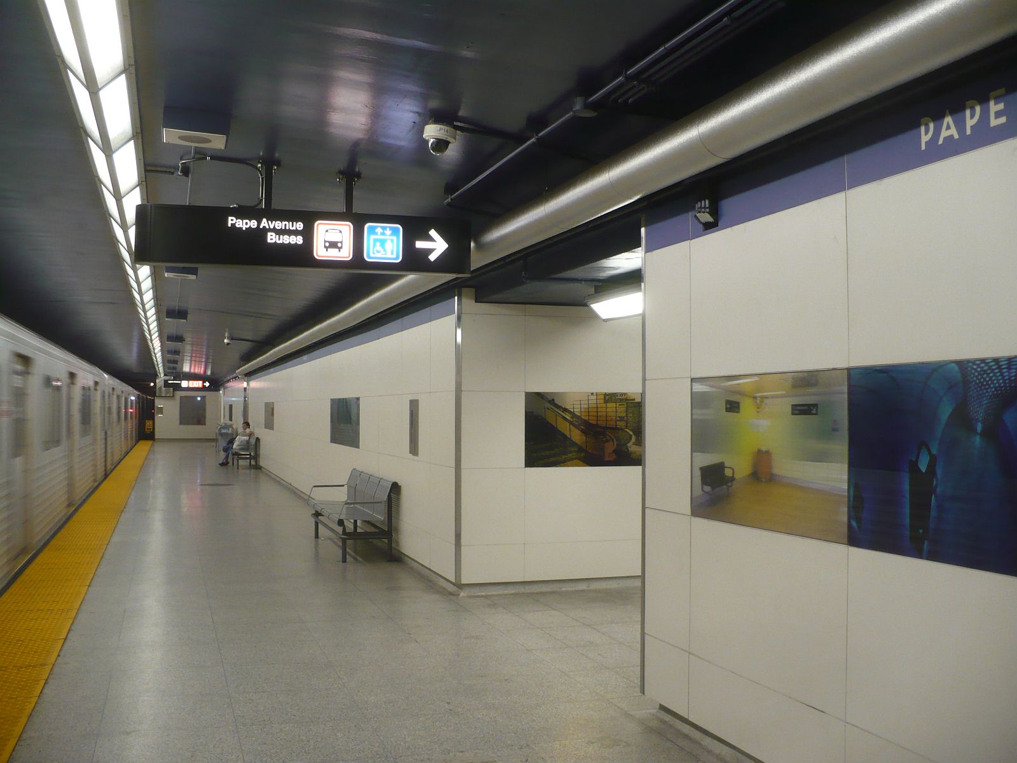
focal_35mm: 37
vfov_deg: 38.7
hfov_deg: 50.1
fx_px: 1087
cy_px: 382
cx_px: 508
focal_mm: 6.1
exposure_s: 1/15
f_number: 2.8
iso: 200
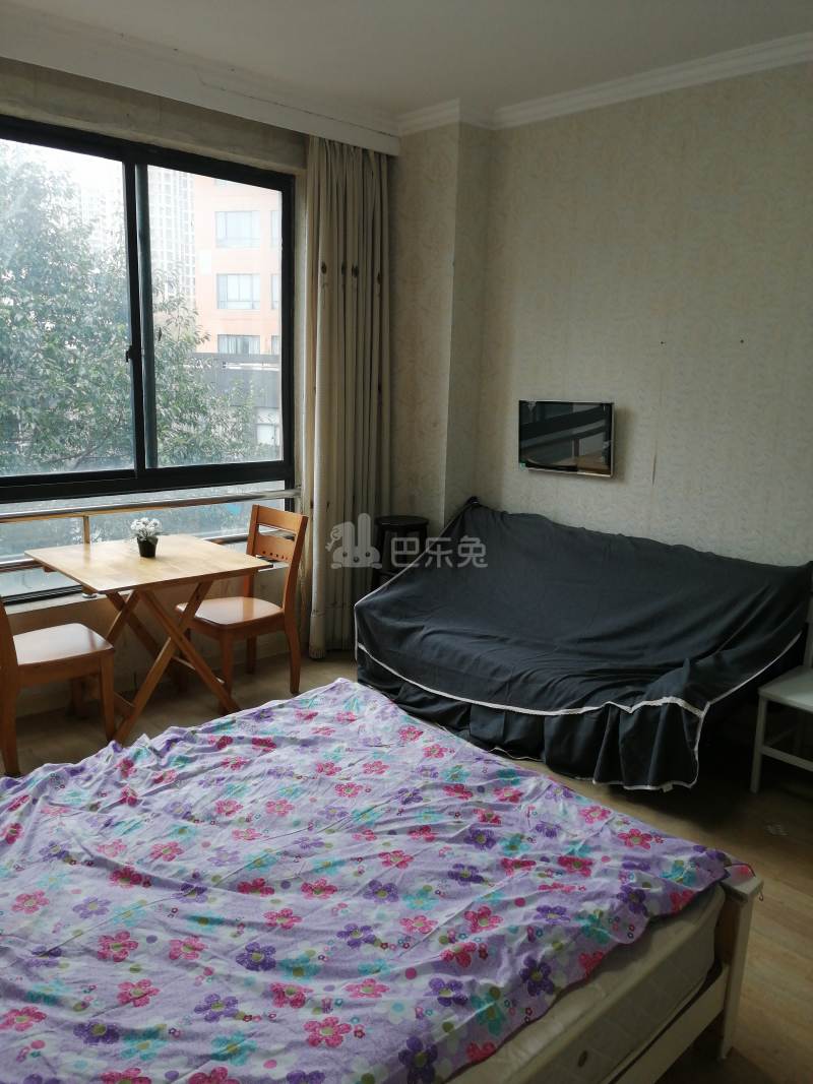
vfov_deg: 65.3
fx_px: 846
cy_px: 542
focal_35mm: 27
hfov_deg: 51.3
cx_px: 406
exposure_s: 1/60
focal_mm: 3.96
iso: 64
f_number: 1.8
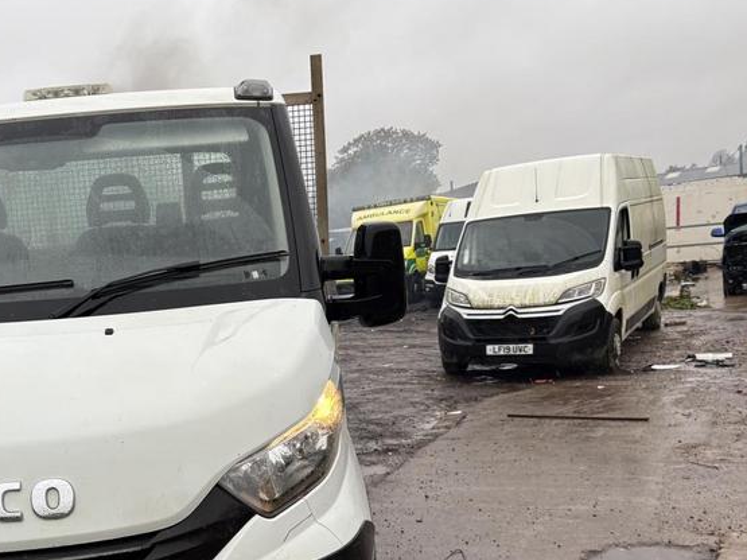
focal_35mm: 42
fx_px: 906
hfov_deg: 42.9
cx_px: 156
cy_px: 432
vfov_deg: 33.5
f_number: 1.6
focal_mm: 5.96
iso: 50
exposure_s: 1/548
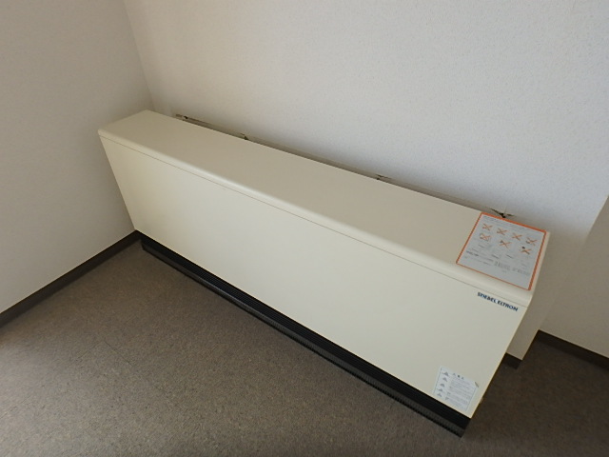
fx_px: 369
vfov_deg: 63.4
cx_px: 304
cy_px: 228
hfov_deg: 79.0
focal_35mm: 21
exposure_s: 1/60
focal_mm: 3.7
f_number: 3.5
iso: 200
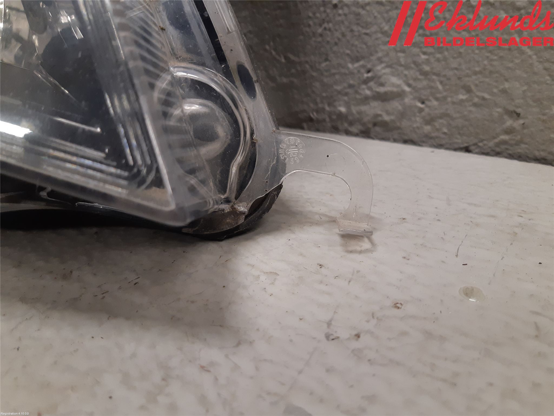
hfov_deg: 67.3
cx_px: 277
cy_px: 208
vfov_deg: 53.1
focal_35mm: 26
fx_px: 416
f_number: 1.7
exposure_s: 1/50
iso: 160
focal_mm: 3.93
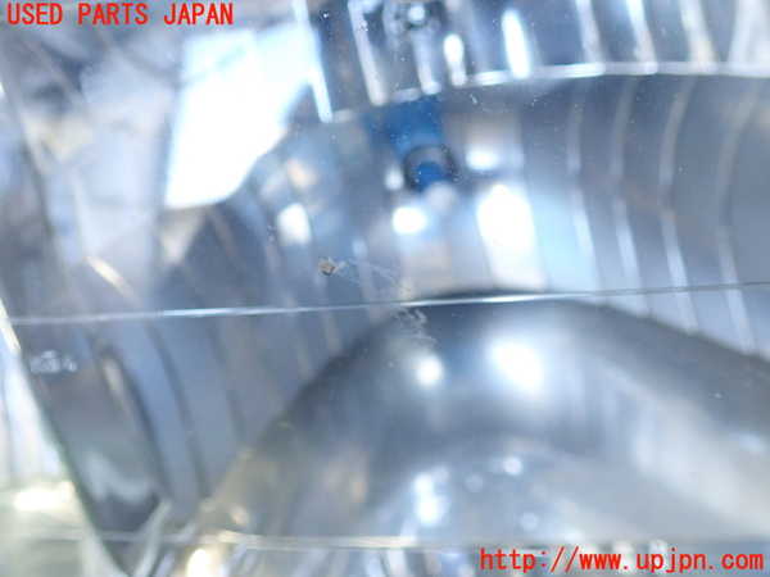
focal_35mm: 30
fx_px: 667
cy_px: 288
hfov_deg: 60.0
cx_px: 385
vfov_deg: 46.8
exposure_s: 1/125
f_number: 2.3
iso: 800
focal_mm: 5.5
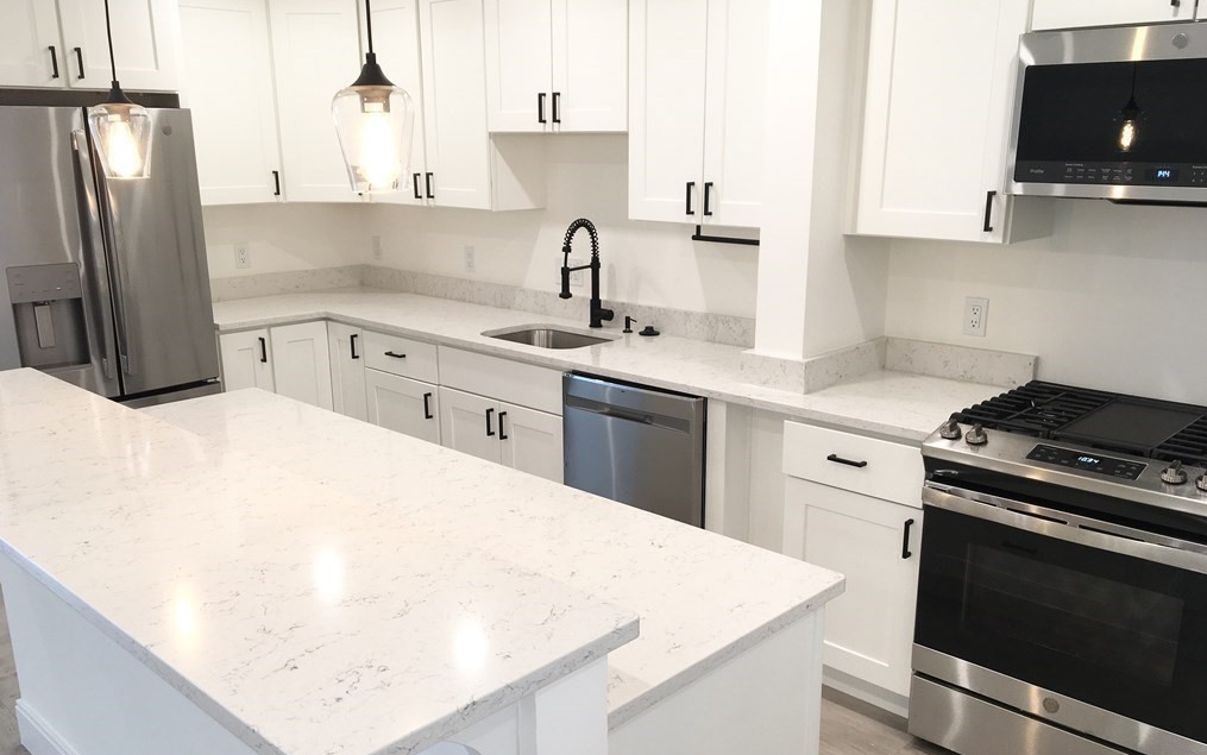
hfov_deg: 61.2
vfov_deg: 40.5
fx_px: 1020
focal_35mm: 31
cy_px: 430
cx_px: 599
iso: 25
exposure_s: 1/30
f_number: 2.2
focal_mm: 4.15
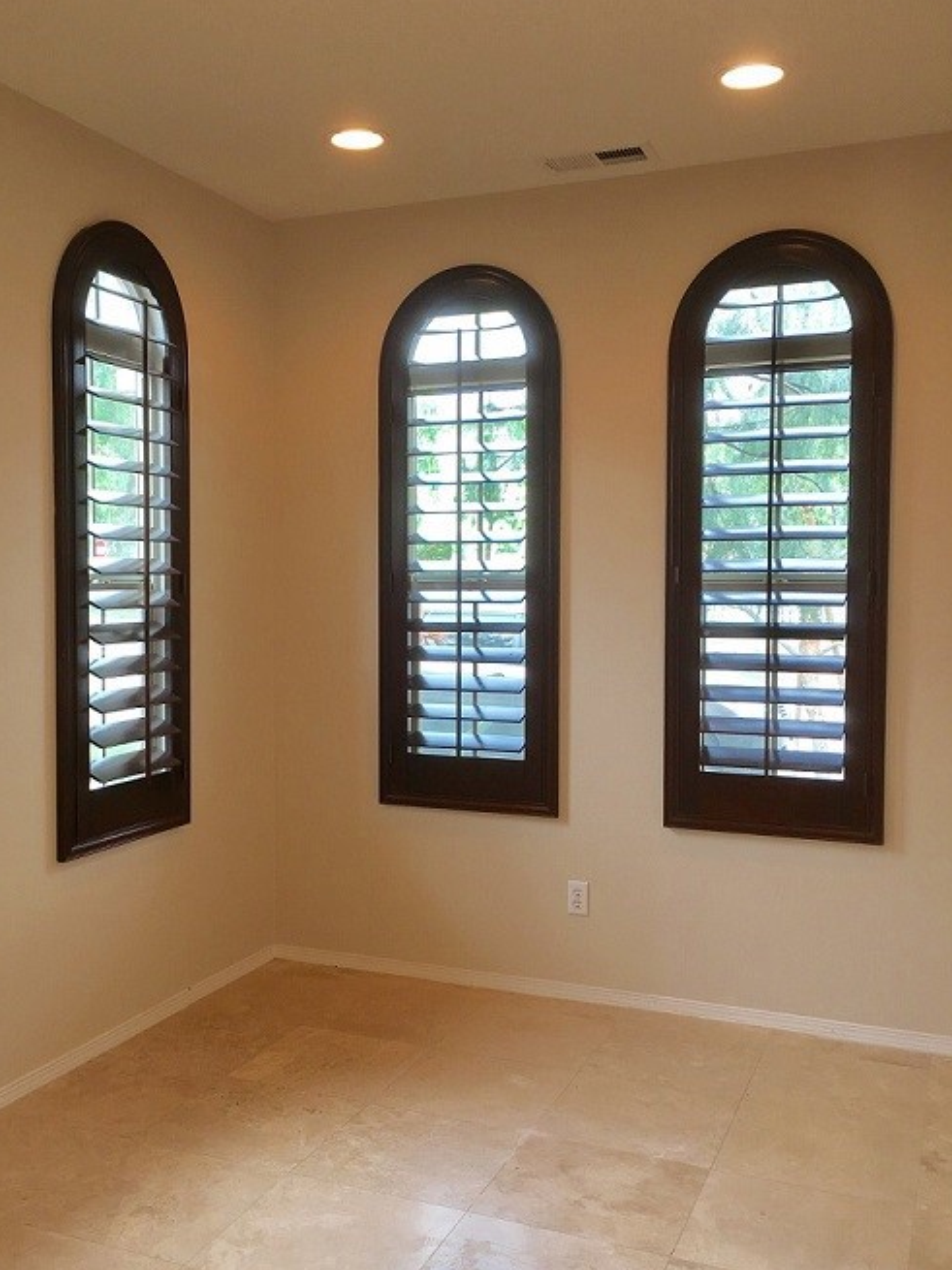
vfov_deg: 52.6
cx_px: 383
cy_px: 643
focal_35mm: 35
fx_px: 1284
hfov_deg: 40.5
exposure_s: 1/43
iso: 25
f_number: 2.2
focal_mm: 4.15
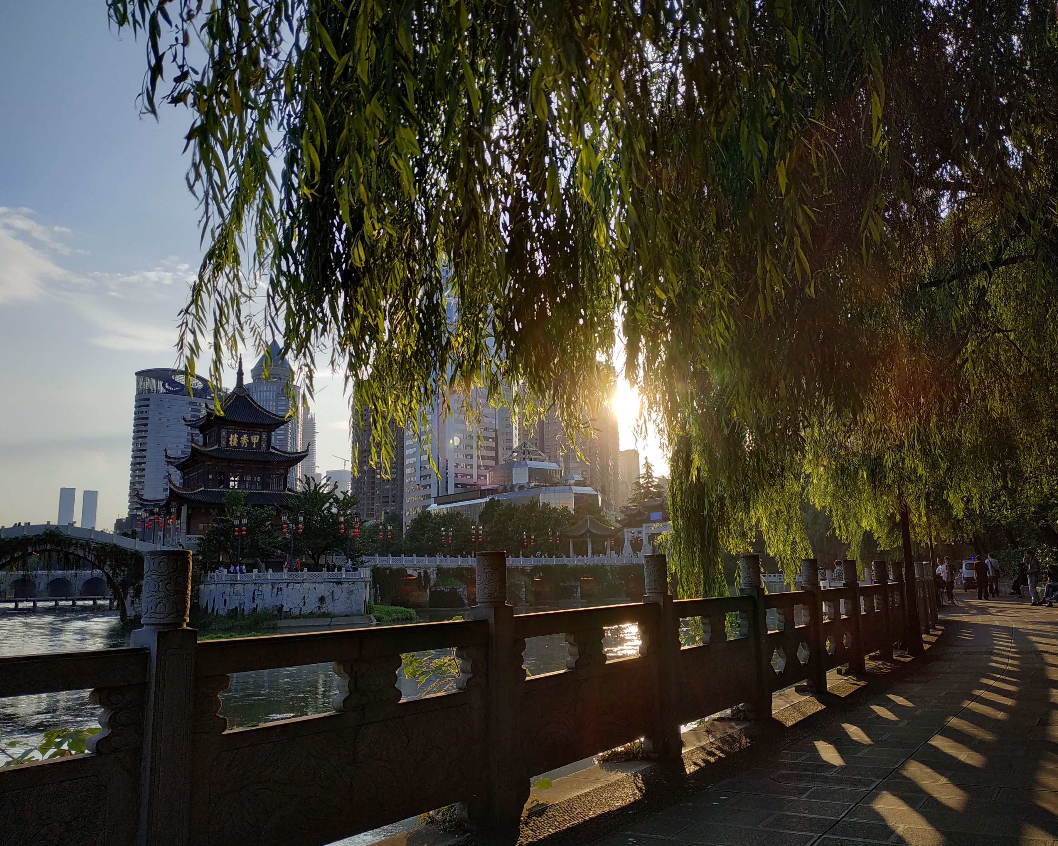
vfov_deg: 54.9
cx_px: 552
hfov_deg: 66.0
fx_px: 814
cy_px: 422
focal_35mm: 26
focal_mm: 3.94
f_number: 1.9
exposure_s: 1/2423
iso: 250
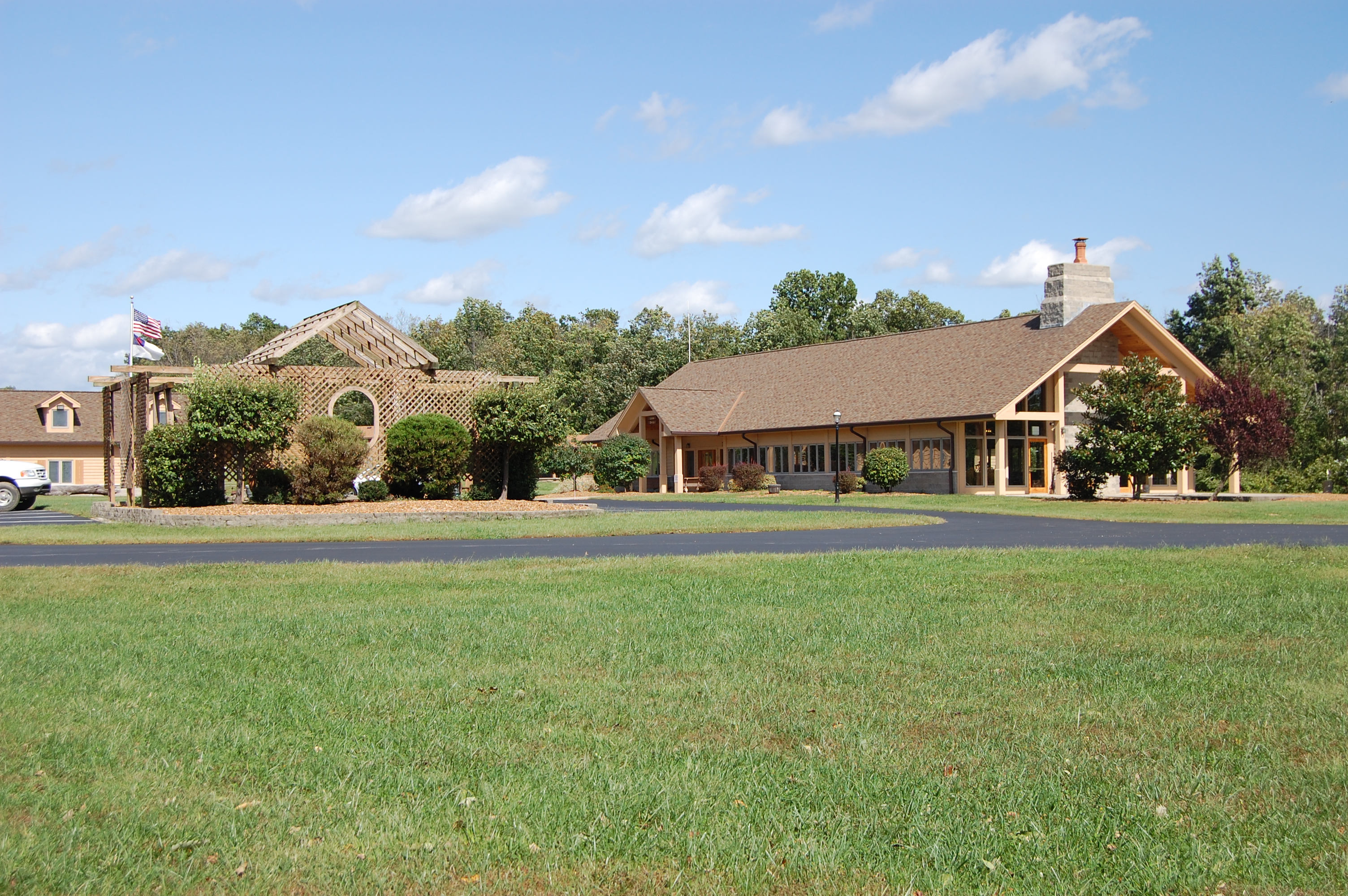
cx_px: 674
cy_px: 448
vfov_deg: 29.8
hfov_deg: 43.6
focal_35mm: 45
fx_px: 1683
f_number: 8
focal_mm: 30
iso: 200
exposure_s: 1/500
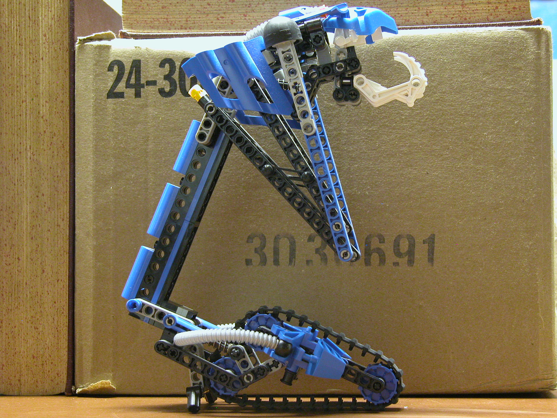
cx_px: 278
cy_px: 209
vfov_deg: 18.2
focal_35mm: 81
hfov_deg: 24.1
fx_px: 1303
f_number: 3.5
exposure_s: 1/3.8
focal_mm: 21
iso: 400
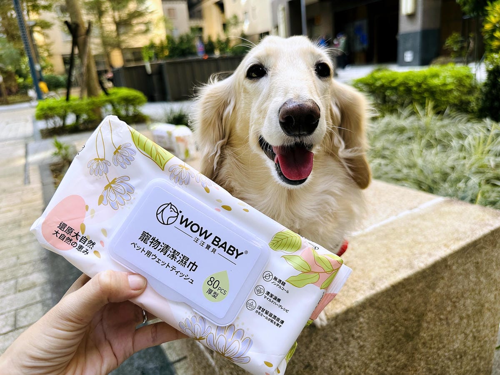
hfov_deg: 71.6
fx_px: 347
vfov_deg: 56.8
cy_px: 188
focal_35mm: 24
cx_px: 250
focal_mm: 6.86
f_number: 1.78
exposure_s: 1/276
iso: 80
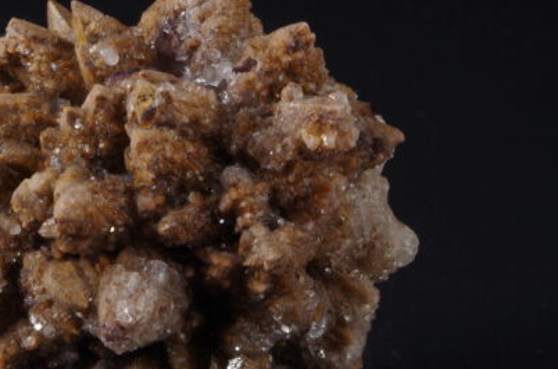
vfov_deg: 16.0
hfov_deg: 23.8
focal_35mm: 85
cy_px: 167
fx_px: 1314
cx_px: 178
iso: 100
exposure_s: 1/1.25
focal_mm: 37.5
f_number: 8
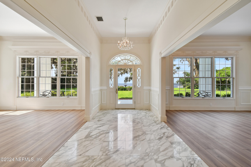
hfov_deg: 100.4
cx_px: 126
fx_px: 105
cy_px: 84
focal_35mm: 15
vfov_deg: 77.3
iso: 100
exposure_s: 1/50
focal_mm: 10
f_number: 7.1
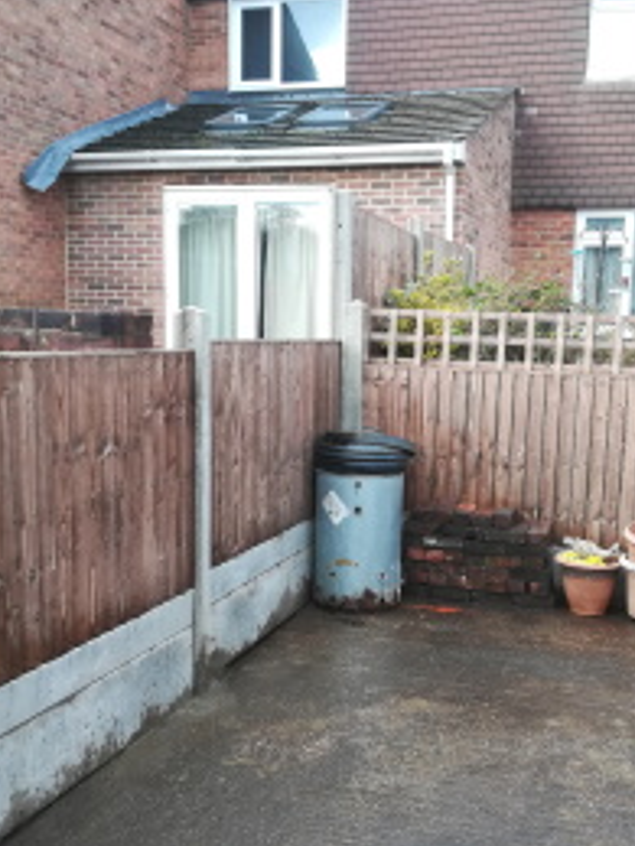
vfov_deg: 46.7
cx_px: 352
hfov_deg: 35.9
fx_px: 978
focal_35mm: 40
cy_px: 472
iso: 64
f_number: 2.2
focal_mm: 3.83
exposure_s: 1/100
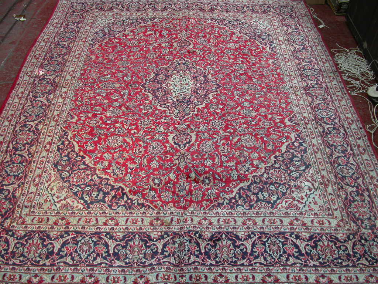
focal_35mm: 38
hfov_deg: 49.0
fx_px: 415
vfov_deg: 37.7
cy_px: 142
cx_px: 189
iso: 100
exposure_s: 1/30
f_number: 2.6
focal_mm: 7.85
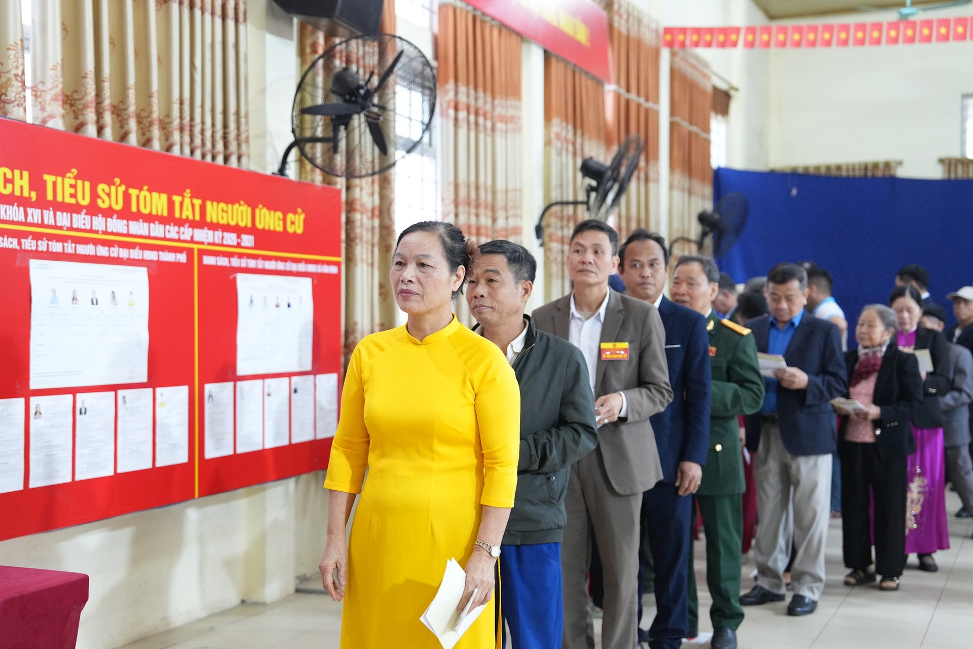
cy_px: 324
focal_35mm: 50
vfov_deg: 27.0
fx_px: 1351
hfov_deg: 39.6
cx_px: 486
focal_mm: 50
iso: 2500
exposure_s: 1/125
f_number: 2.8
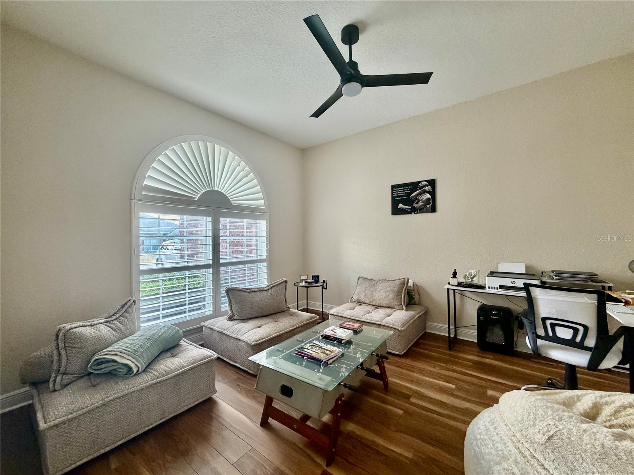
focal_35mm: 14
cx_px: 317
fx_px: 256
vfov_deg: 85.7
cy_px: 238
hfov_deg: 102.1
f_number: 2.2
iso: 320
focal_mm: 2.22
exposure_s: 1/100
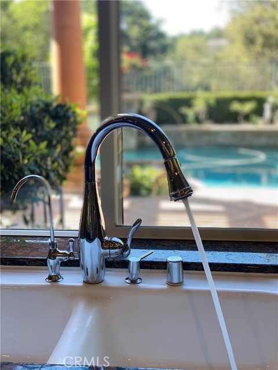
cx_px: 139
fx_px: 557
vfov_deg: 36.8
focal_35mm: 52
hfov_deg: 28.0
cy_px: 185
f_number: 2
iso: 32
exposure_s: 1/120
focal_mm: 6
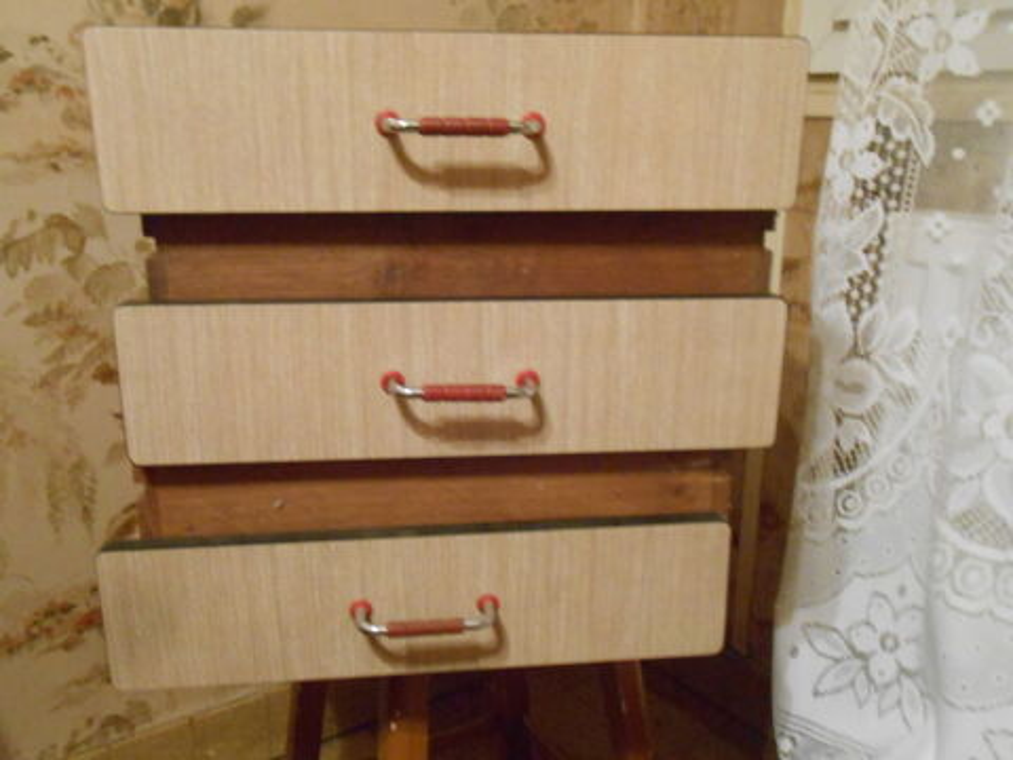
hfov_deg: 54.0
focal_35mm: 34
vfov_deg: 41.8
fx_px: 995
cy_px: 380
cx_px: 506
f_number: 3.9
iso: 800
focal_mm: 6
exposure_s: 1/2
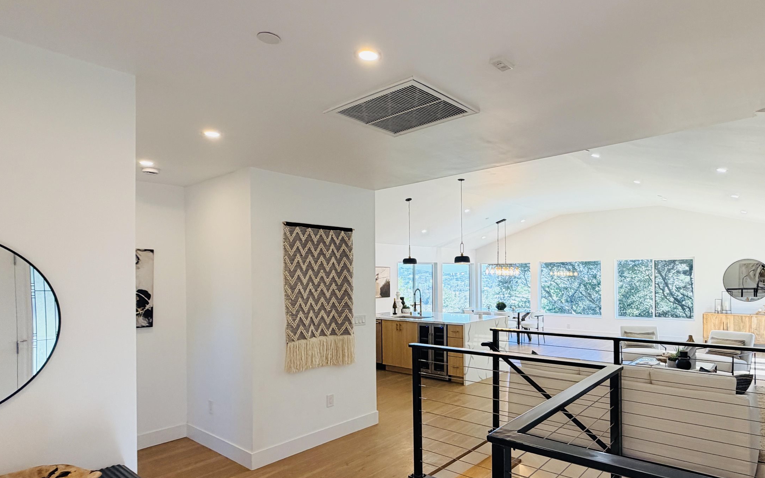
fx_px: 438
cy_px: 274
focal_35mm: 21
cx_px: 471
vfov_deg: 57.0
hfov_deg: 81.0
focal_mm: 2.22
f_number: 2.2
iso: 100
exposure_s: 1/120
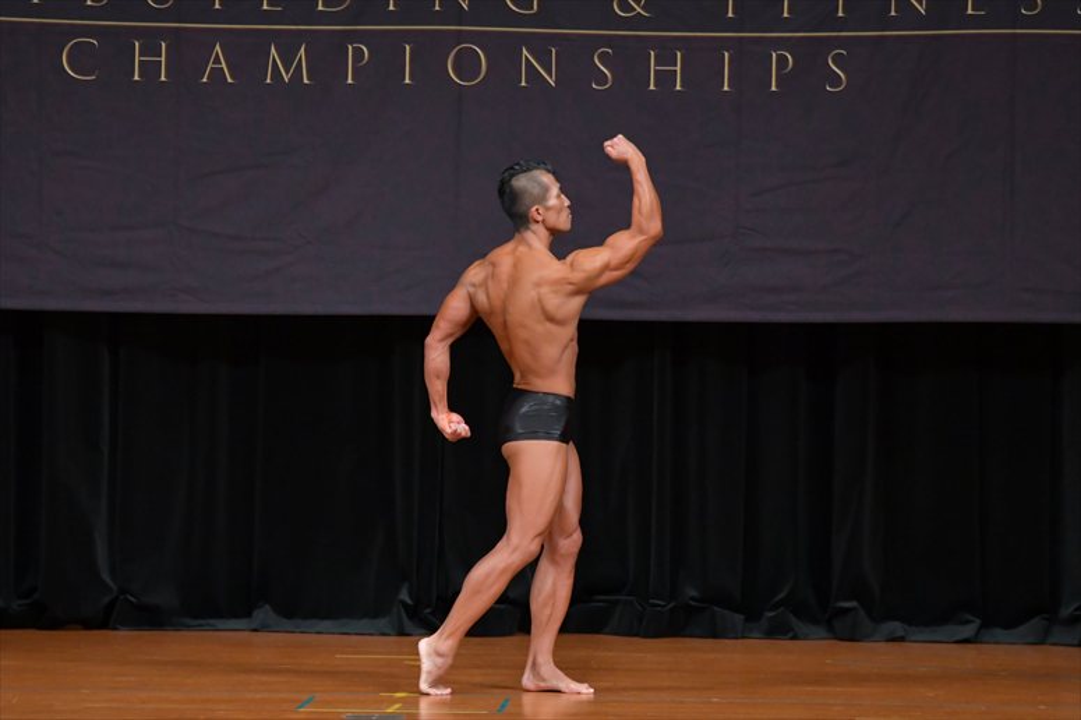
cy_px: 360
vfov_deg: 5.4
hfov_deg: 8.1
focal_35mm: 255
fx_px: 7653
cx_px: 540
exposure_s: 1/400
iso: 4000
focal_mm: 170
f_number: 5.6
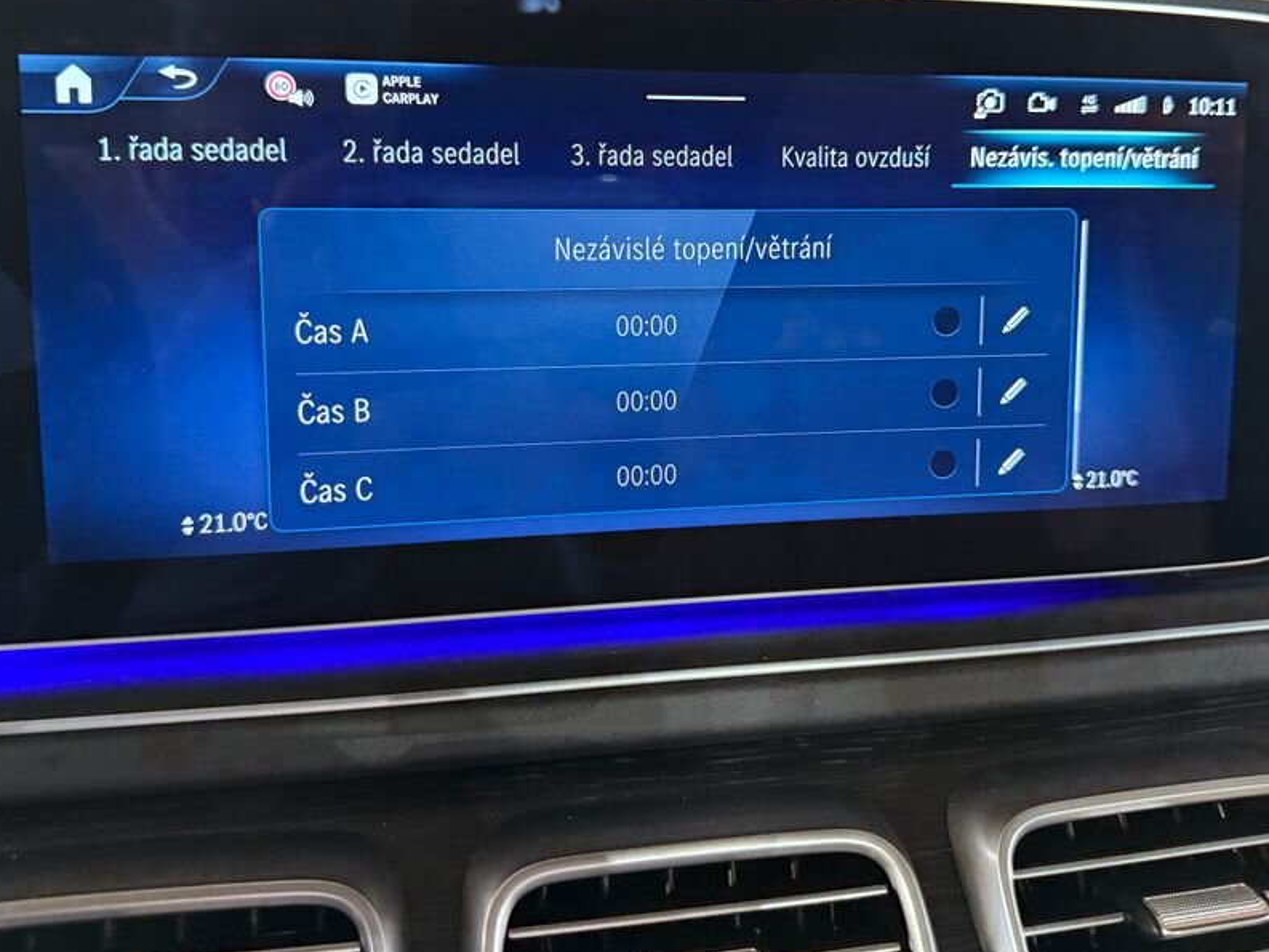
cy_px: 349
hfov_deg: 58.3
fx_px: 1137
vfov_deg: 45.0
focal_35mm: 31
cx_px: 655
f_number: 1.78
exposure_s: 1/36
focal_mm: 6.76
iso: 640
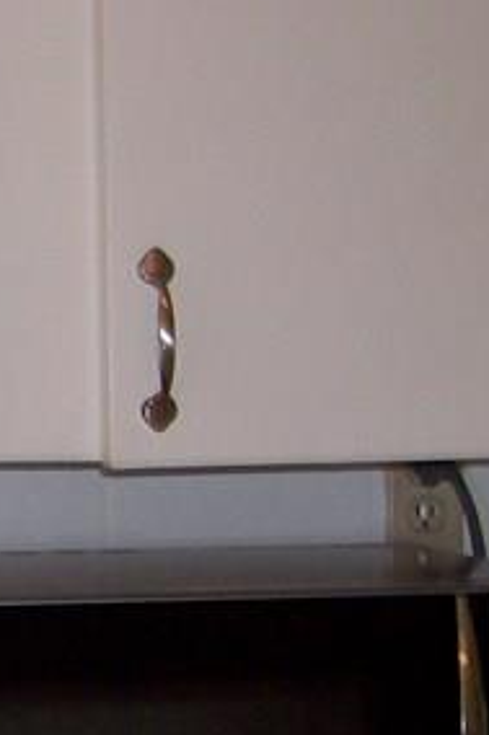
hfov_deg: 9.2
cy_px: 493
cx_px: -621
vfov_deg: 15.2
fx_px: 2754
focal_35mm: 135
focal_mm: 6
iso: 80
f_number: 2.7
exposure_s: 1/64
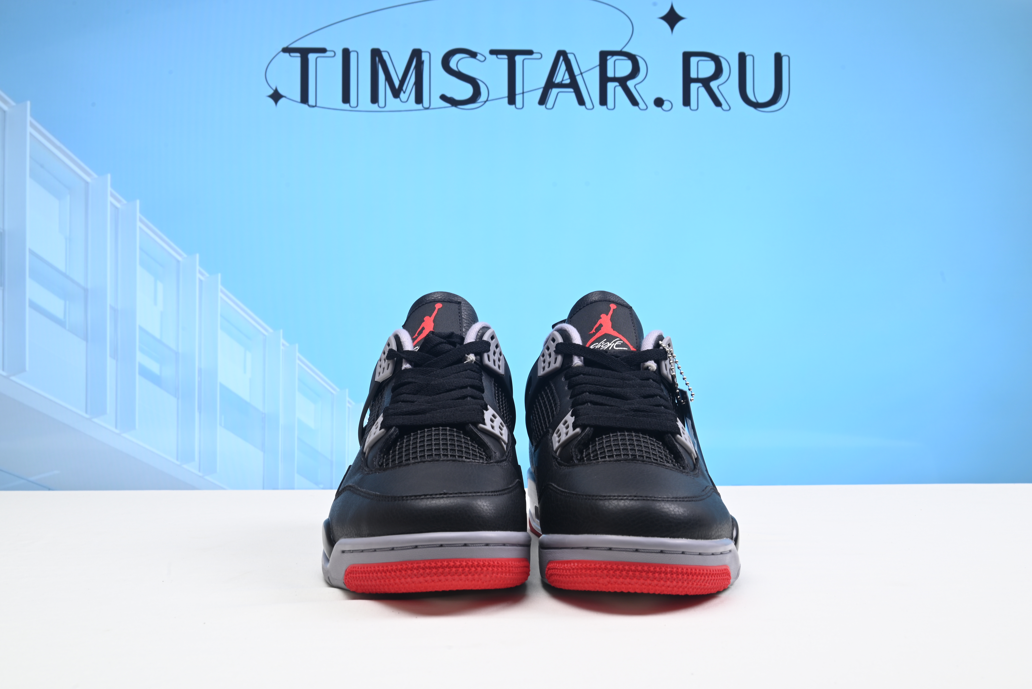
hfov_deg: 50.7
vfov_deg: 35.1
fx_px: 1090
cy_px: 344
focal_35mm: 38
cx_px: 516
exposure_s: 1/2
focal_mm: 38
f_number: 16
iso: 100
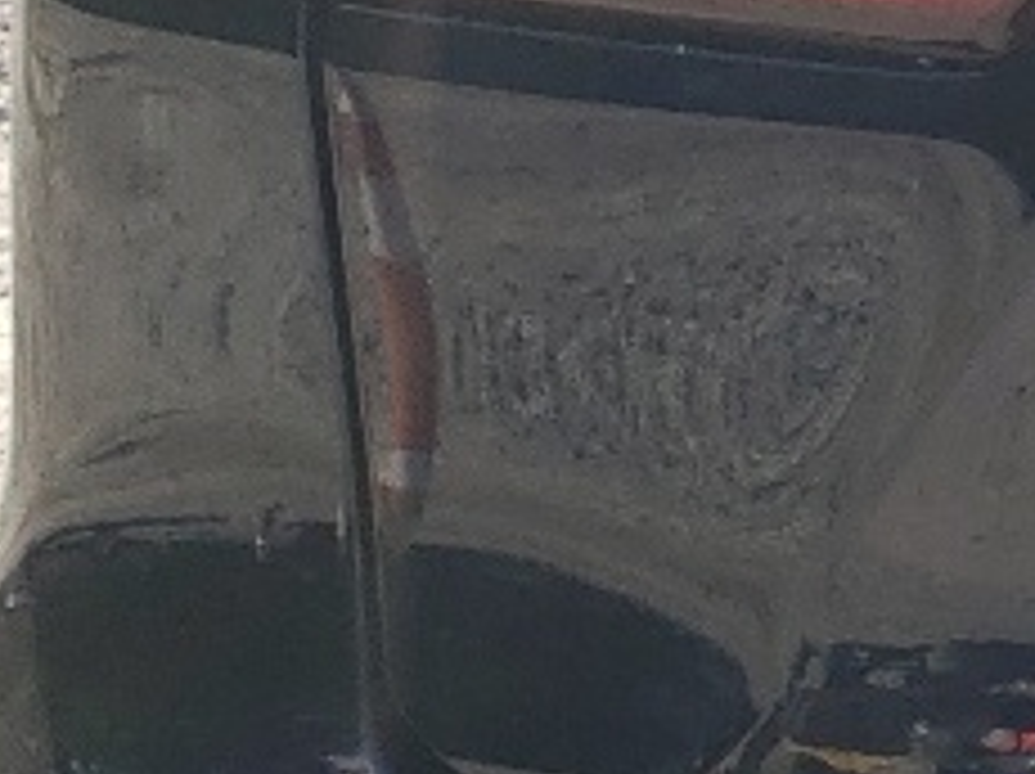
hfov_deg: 9.4
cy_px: 99
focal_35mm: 181
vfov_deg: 8.2
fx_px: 5406
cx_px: 2696
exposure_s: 1/2000
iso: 50
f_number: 1.5
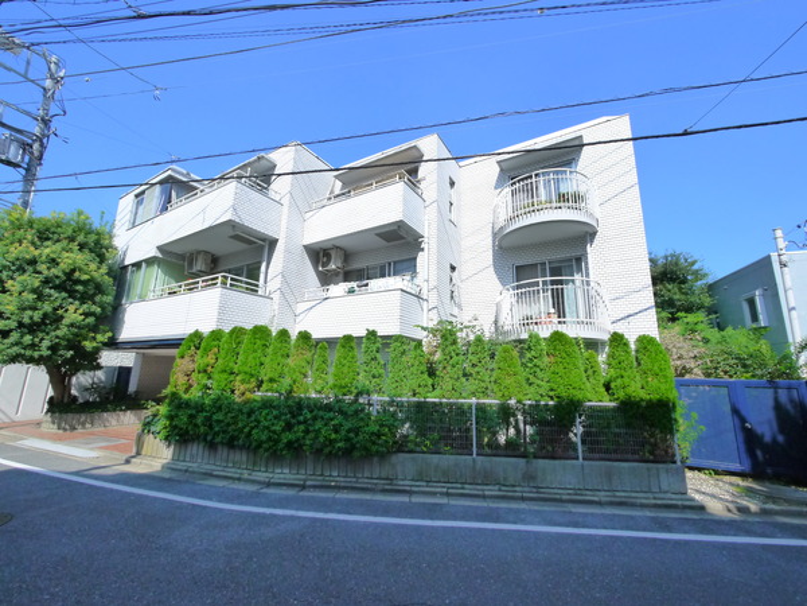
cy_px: 303
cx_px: 404
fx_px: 326
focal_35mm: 14
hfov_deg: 102.1
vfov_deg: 85.7
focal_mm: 7
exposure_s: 1/500
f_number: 8
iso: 640
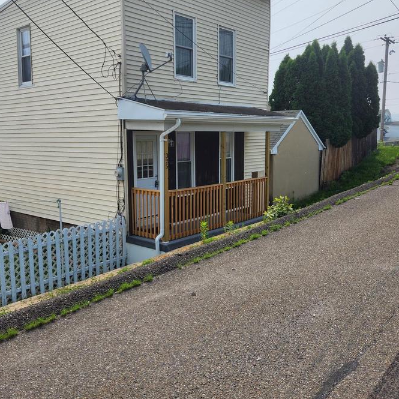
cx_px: 187
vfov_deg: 49.7
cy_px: 178
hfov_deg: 49.7
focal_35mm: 33
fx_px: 430
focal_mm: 5.4
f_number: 1.8
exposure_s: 1/3628
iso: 20
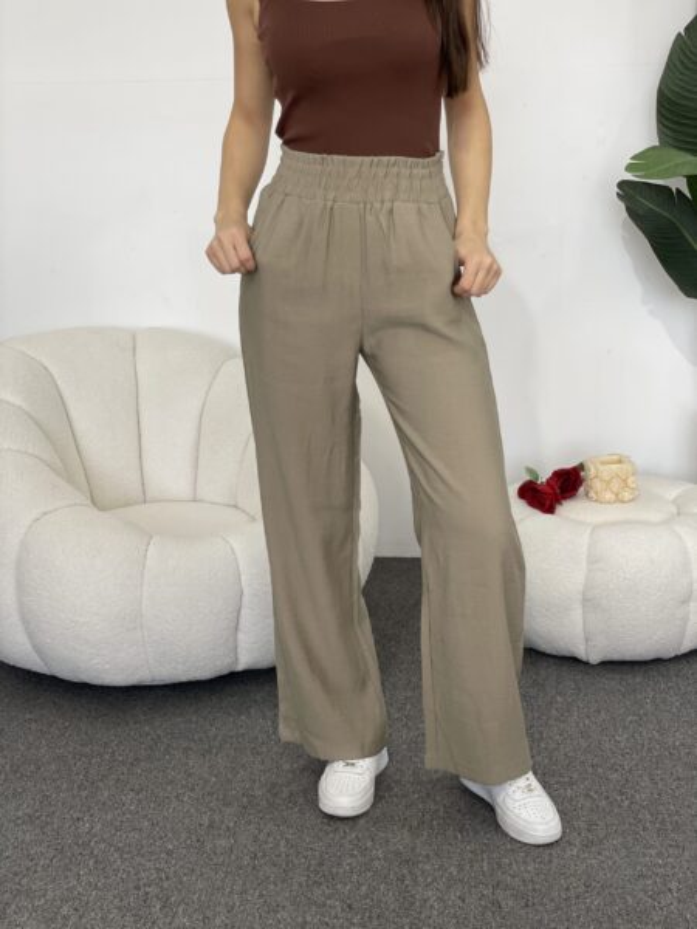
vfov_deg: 36.8
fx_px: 1396
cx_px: 348
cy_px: 464
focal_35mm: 52
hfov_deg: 28.0
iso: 50
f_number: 2
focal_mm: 6
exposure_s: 1/122
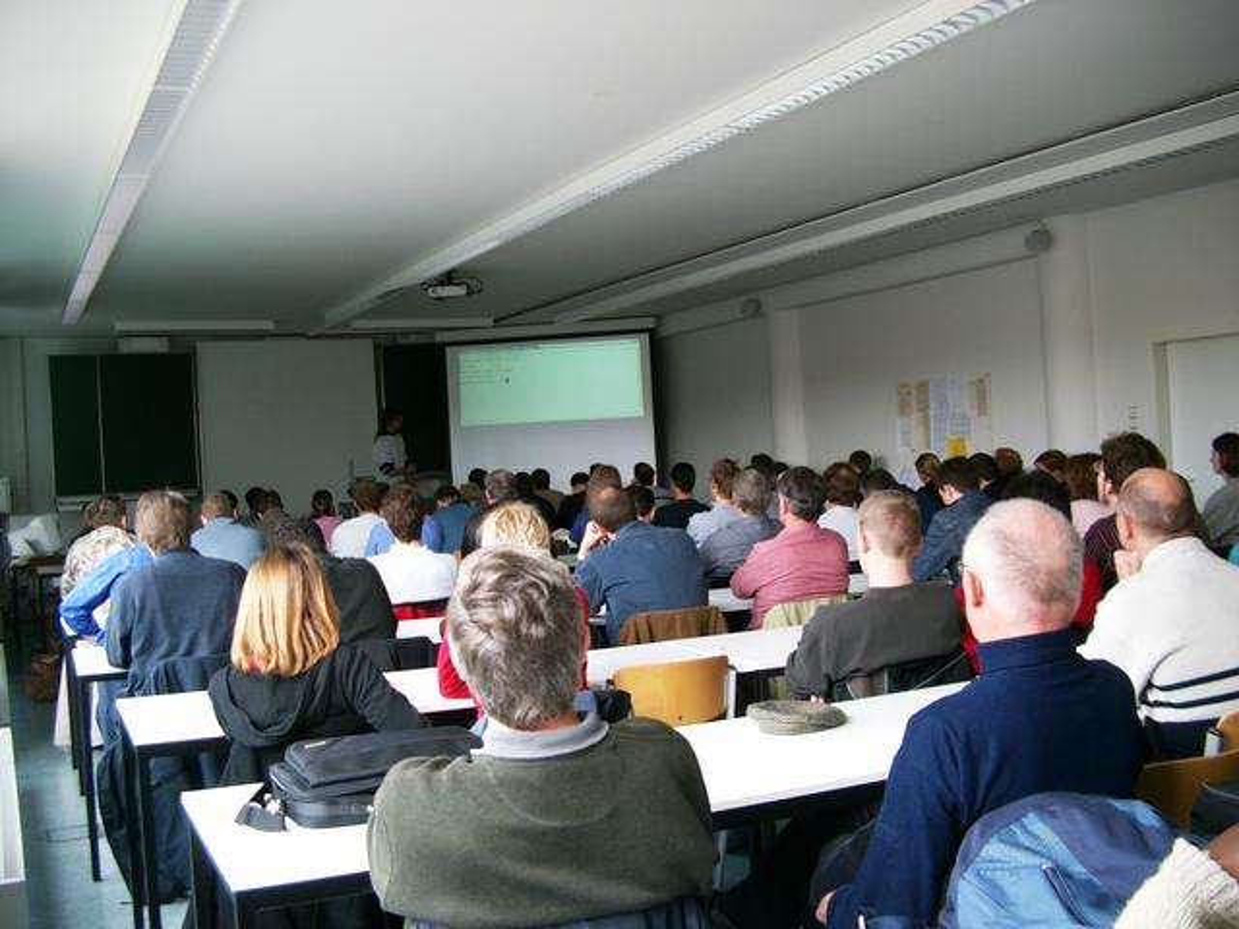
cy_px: 464
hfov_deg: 50.1
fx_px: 1324
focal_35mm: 37
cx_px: 620
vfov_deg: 38.7
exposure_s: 1/80
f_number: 2.6
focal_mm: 7.6
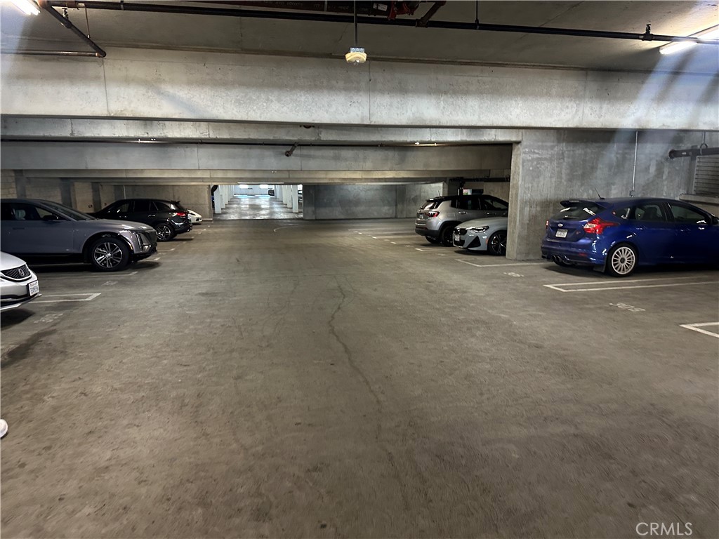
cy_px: 270
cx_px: 360
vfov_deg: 56.8
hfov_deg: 71.6
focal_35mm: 24
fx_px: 498
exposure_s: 1/60
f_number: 1.78
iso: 320
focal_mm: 6.86
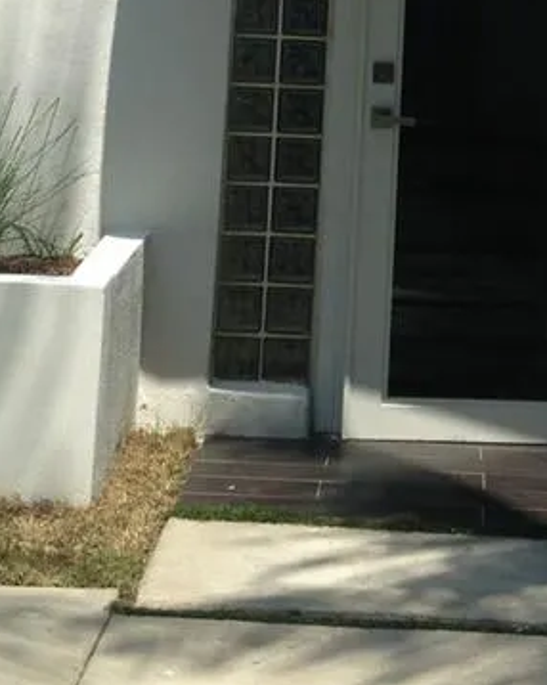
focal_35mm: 108
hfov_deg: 14.2
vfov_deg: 16.7
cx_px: 440
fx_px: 2187
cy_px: -224
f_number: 2.4
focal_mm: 4.12
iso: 50
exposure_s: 1/1393
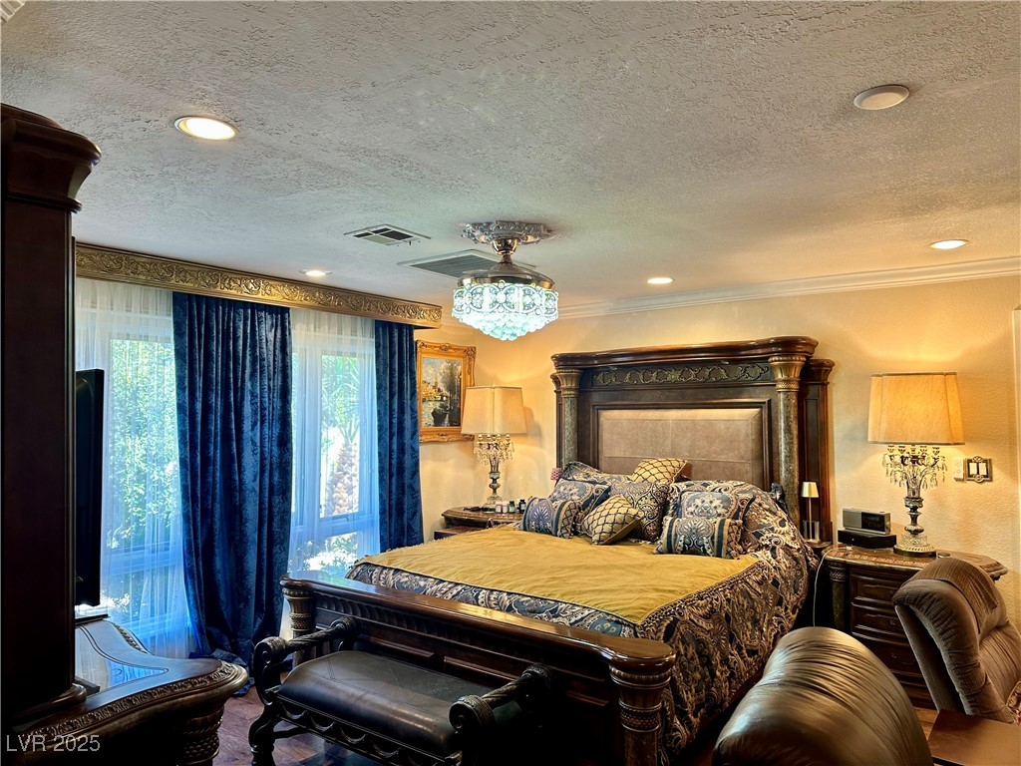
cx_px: 510
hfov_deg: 71.6
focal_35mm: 24
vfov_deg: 56.8
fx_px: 708
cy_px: 383
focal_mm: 6.86
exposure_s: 1/60
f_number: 1.78
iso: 125
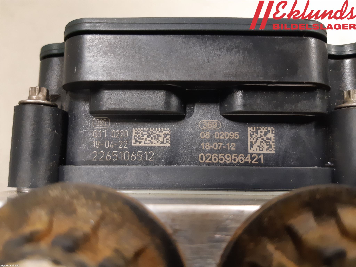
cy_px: 134
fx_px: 267
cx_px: 178
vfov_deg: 53.1
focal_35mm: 26
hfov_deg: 67.3
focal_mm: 3.93
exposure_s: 1/33
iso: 250
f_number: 1.7
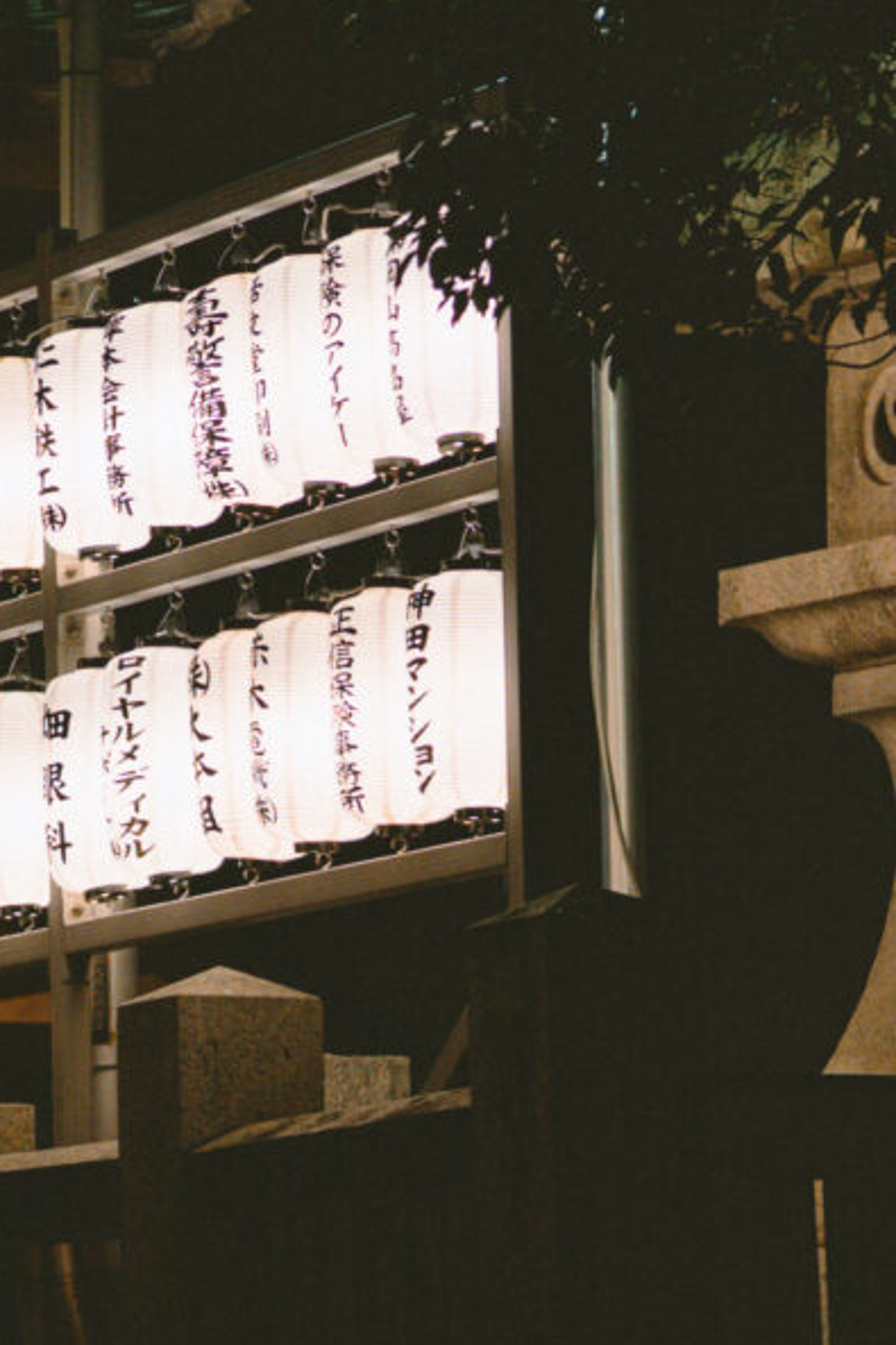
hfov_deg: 6.2
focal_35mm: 216
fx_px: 8068
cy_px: 247
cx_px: -616
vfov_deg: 9.5
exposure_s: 1/500
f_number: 2.2
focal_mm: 50
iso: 800
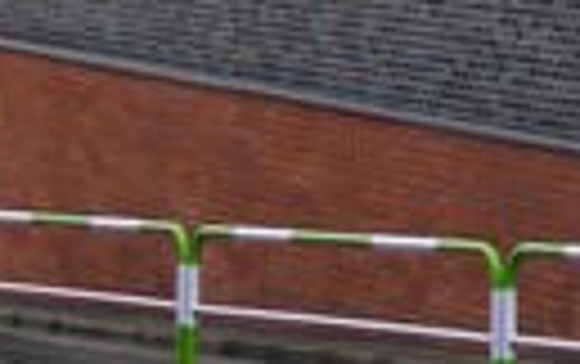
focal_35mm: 192
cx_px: 917
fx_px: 3039
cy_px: -755
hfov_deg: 10.5
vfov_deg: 6.3
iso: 160
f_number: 3.5
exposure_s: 1/500
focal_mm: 14
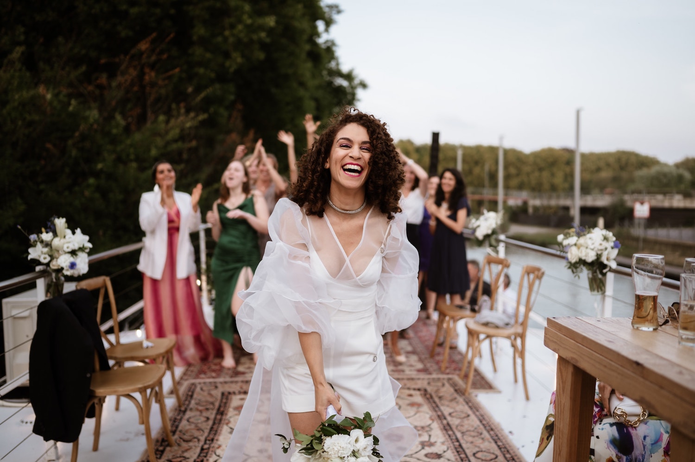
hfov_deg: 54.5
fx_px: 675
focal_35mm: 35
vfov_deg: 37.8
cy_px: 231
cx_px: 348
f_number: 1.8
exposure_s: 1/320
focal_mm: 35
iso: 100
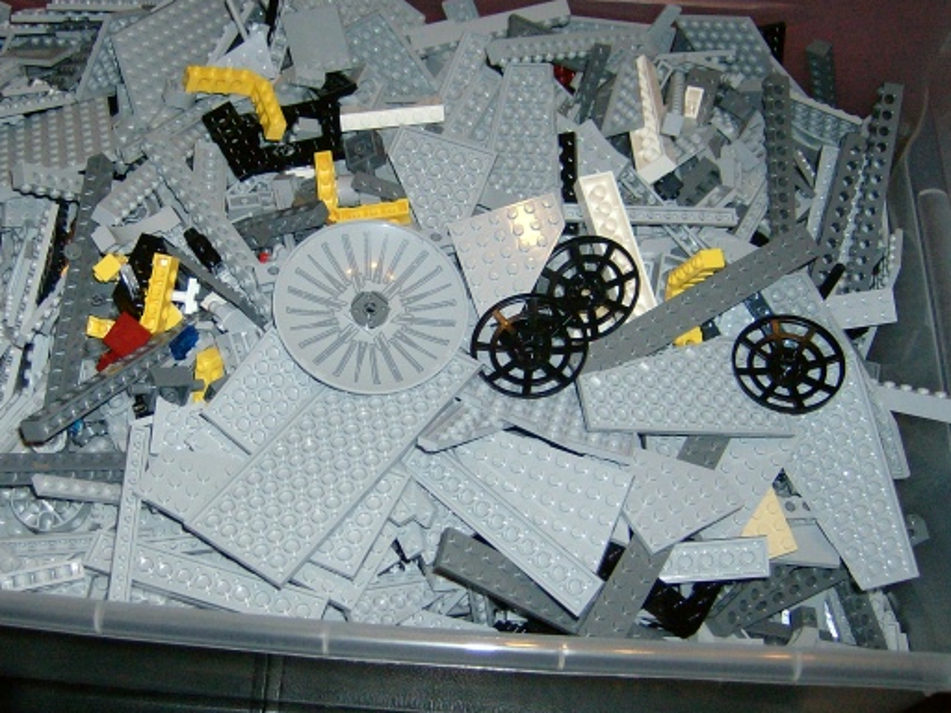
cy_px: 371
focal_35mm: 45
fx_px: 1236
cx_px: 375
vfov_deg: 32.2
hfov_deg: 41.9
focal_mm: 6
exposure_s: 1/60
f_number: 2.8
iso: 200
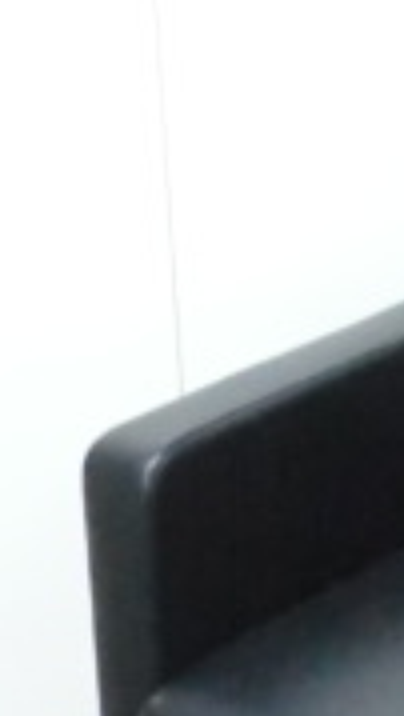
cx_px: 620
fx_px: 2812
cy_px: 476
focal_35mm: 148
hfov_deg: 8.0
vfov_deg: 14.5
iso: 800
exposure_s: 1/25
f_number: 3.9
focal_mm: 6.9
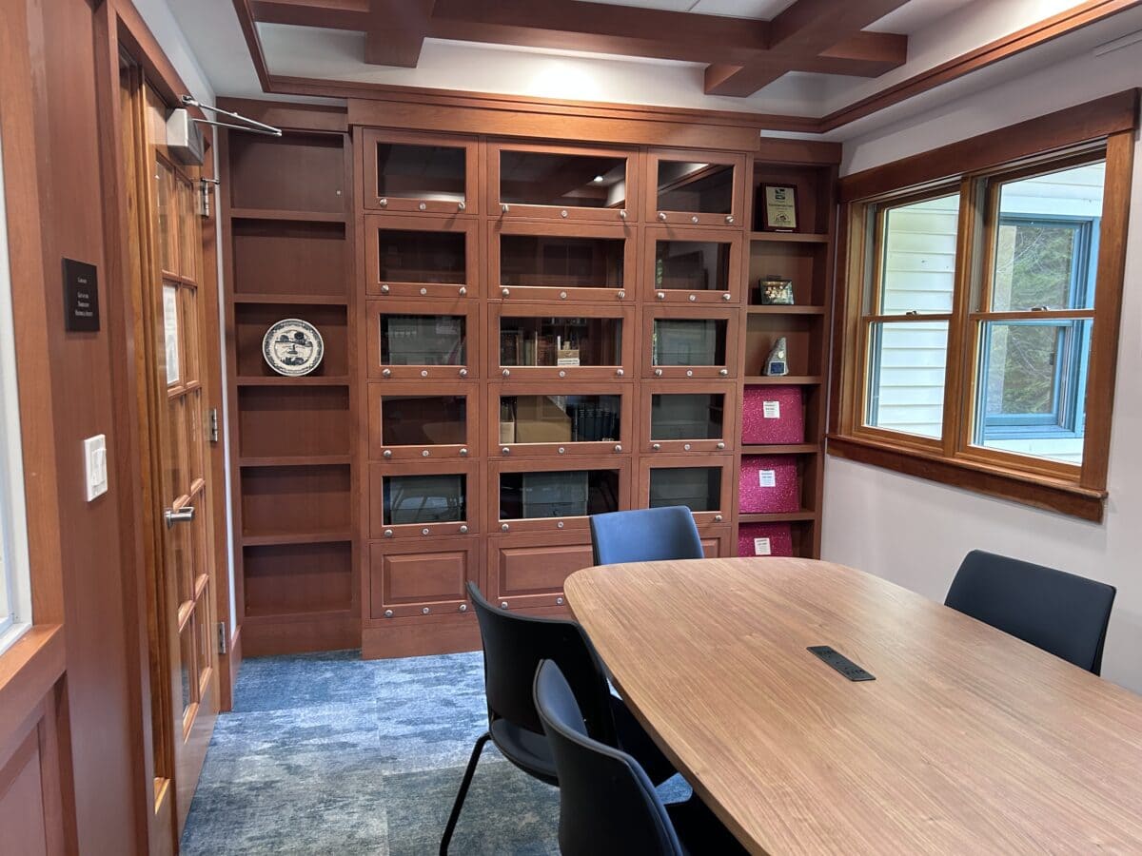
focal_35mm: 26
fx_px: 858
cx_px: 571
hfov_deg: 67.3
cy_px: 428
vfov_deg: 53.1
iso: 160
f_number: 1.5
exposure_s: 1/60
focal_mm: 5.7
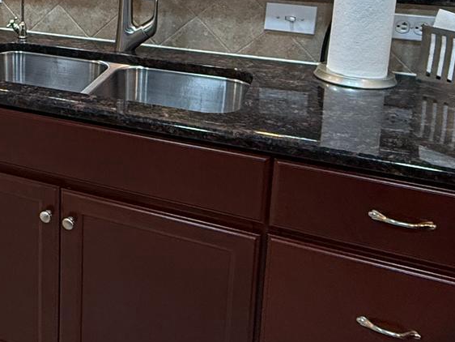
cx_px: -84
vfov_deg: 27.1
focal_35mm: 51
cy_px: 9
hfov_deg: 31.6
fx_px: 671
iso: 250
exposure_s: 1/60
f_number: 2.2
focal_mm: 2.22
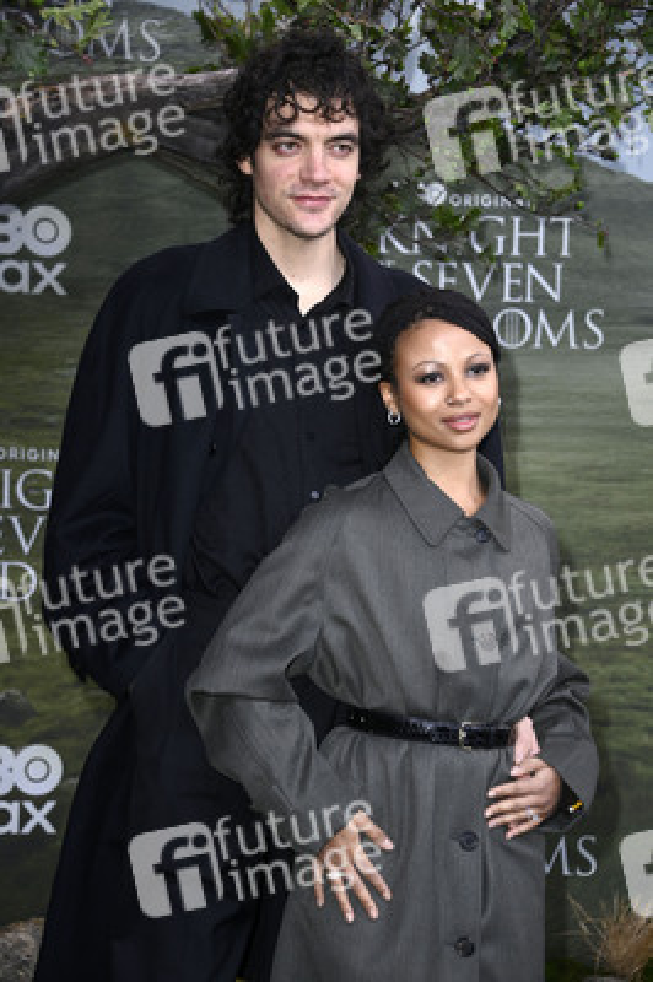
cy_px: 491
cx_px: 326
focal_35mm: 98
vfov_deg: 20.8
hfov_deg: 13.9
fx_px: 2671
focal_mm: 98
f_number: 5.6
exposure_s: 1/250
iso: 640
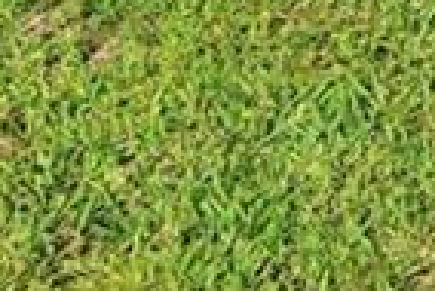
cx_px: 956
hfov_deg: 14.0
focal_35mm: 115
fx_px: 1391
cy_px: -660
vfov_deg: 9.0
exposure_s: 1/2000
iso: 200
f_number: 9
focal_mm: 16
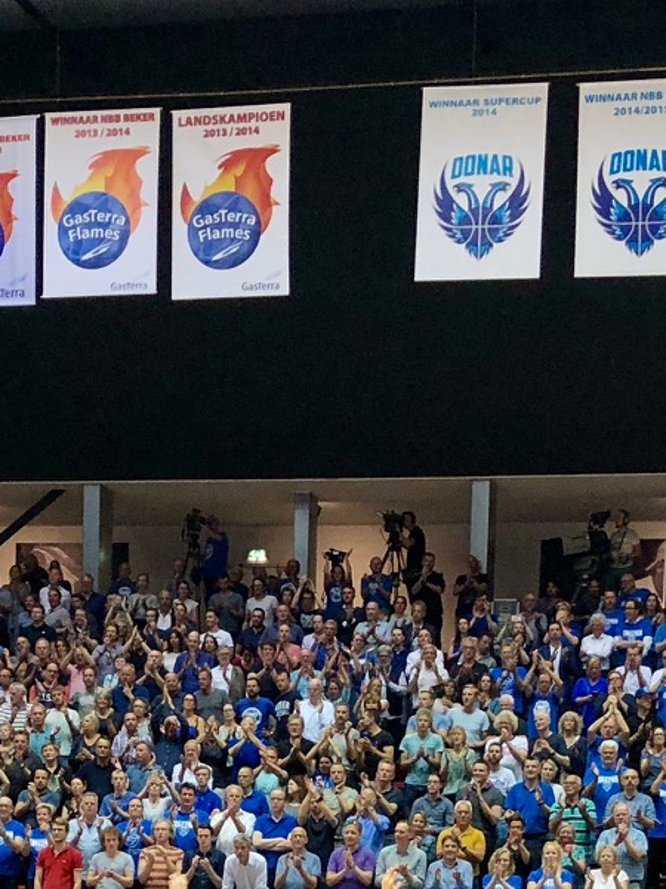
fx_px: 2414
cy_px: 1109
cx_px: 315
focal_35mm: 94
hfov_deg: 15.7
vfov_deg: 19.5
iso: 25
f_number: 1.8
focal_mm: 4
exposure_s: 1/33
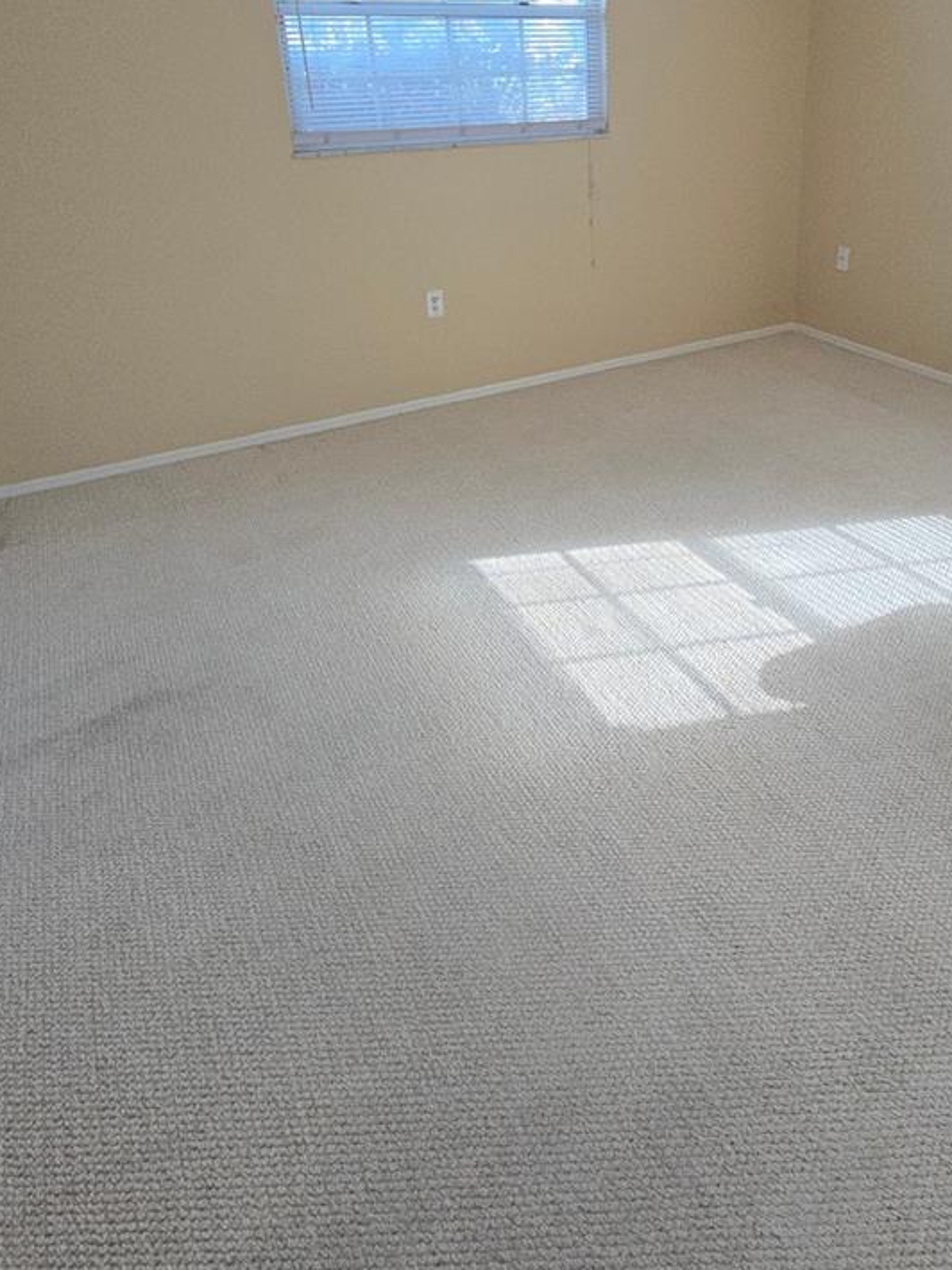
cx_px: 623
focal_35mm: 22
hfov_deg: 59.9
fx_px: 806
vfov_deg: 73.5
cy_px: 401
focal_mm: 2.2
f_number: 2.2
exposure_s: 1/60
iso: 64
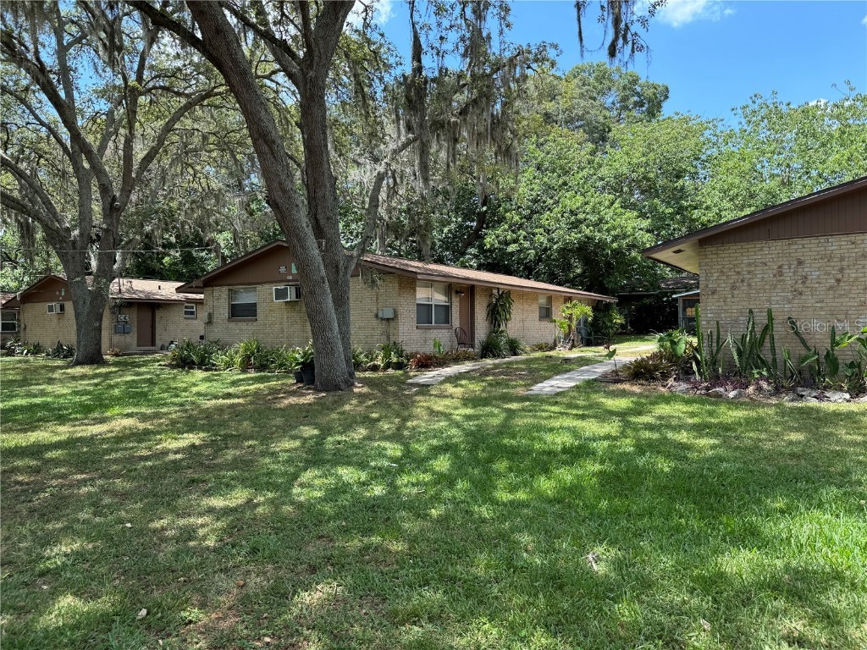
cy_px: 325
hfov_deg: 71.6
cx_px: 434
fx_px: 601
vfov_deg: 56.8
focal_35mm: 24
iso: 80
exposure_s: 1/888
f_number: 1.78
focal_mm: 6.76
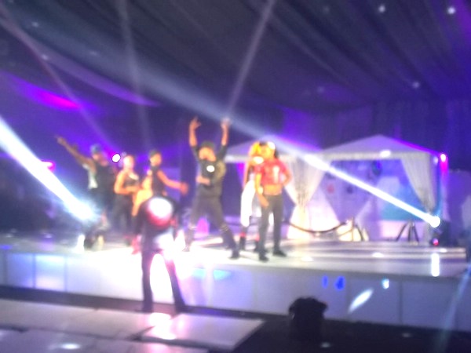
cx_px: 236
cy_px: 176
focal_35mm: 41
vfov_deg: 35.1
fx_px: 558
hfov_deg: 45.8
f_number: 3.6
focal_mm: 7.3
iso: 320
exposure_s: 1/30
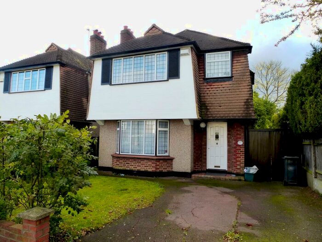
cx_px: 161
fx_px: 223
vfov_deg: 56.8
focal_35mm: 24
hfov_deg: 71.6
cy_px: 121
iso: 160
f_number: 4
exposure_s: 1/160
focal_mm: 4.3
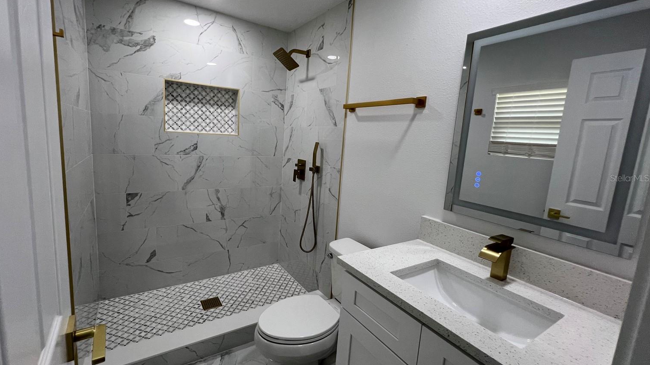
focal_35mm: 15
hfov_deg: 102.9
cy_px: 178
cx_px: 307
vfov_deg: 70.5
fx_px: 259
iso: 80
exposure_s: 1/120
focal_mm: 1.57
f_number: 1.8
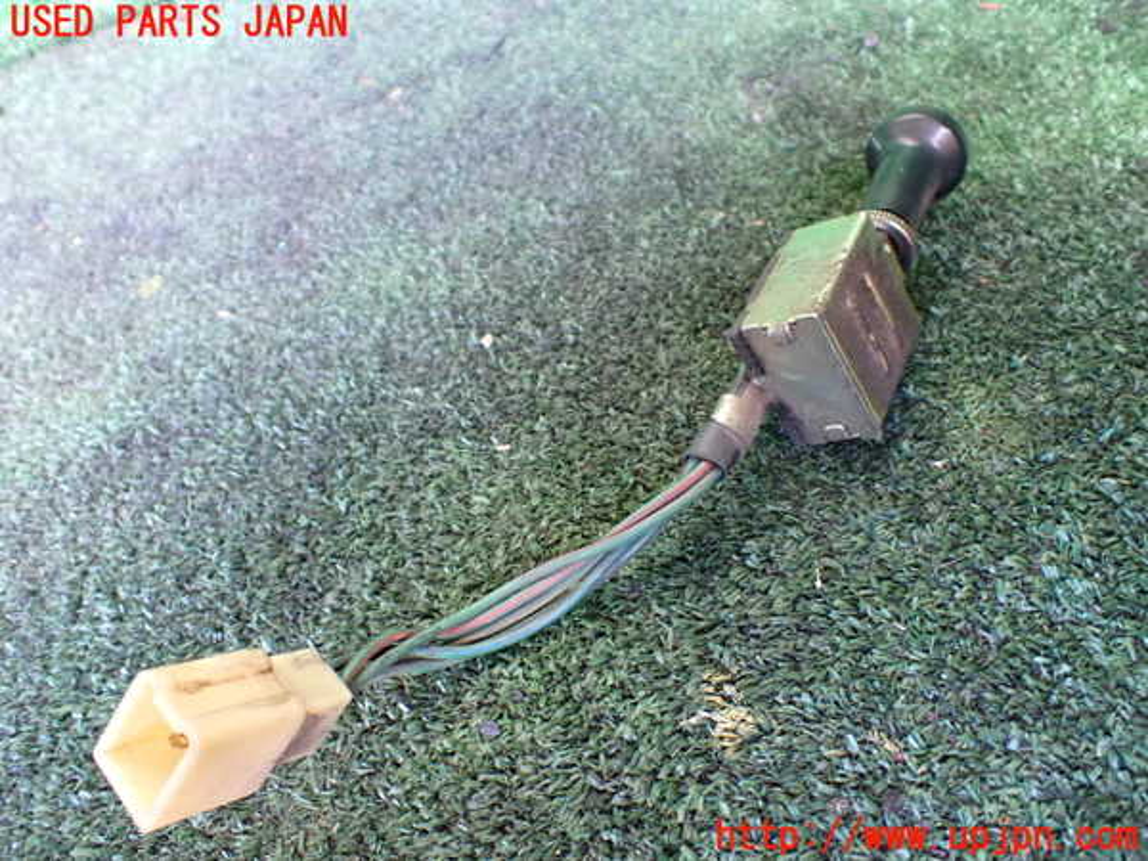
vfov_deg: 46.8
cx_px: 574
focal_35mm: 30
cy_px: 430
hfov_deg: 60.0
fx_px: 995
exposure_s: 1/40
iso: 800
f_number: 2.3
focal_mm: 5.4
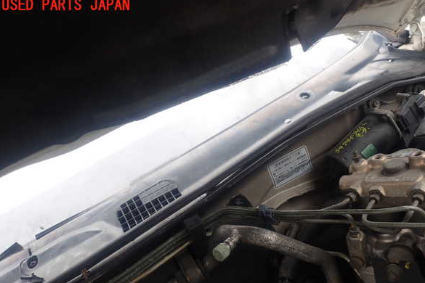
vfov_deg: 41.0
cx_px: 216
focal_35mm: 32
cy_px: 160
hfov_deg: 58.7
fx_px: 378
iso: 100
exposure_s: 1/100
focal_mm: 5.4
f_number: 3.2
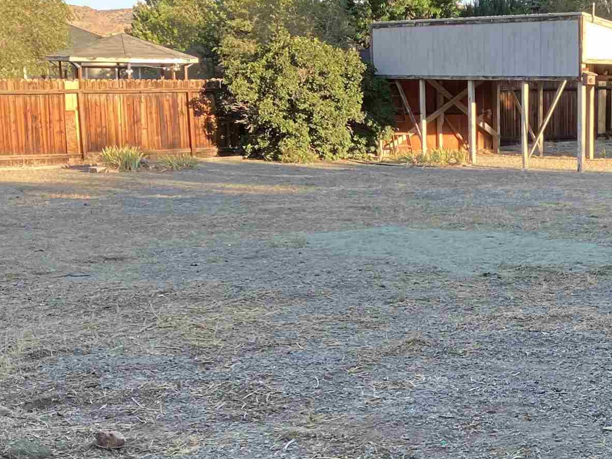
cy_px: 356
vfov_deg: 20.0
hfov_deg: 25.5
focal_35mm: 73
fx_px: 1291
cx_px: 597
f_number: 1.8
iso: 25
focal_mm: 3.99
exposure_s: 1/207
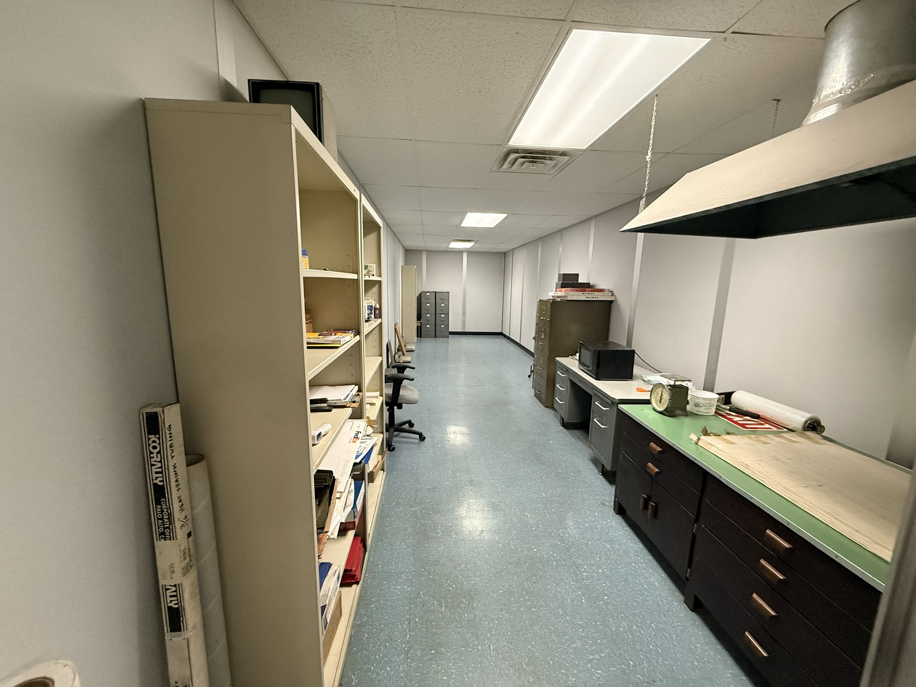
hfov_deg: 102.1
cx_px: 458
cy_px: 344
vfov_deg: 85.7
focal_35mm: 14
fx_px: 370
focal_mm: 2.22
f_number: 2.2
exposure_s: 1/120
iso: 640
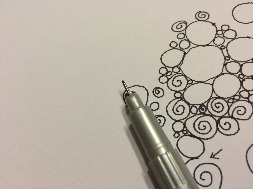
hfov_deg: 61.7
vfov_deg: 48.2
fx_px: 212
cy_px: 94
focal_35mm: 29
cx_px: 126
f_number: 2.2
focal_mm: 4.15
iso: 80
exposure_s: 1/30
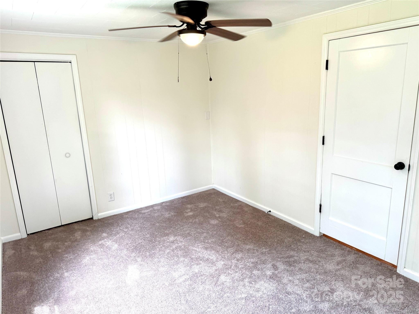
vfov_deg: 56.8
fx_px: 291
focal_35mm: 24
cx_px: 210
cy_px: 157
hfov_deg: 71.6
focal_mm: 6.76
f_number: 1.78
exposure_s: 1/121
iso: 125
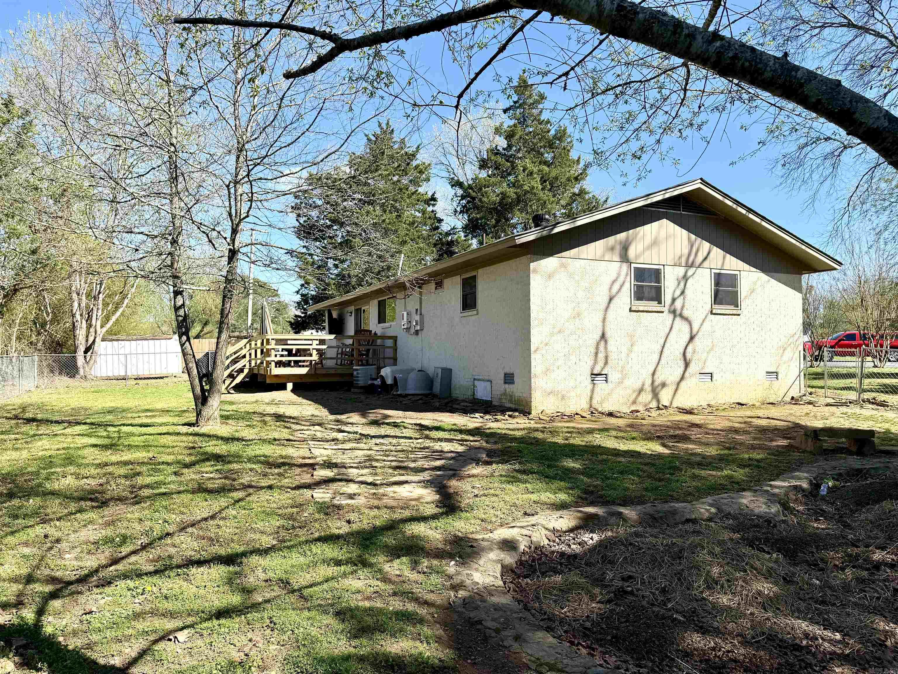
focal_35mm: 24
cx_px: 449
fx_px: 623
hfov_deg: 71.6
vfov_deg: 56.8
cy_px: 337
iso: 80
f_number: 1.78
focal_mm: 6.76
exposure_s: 1/2907
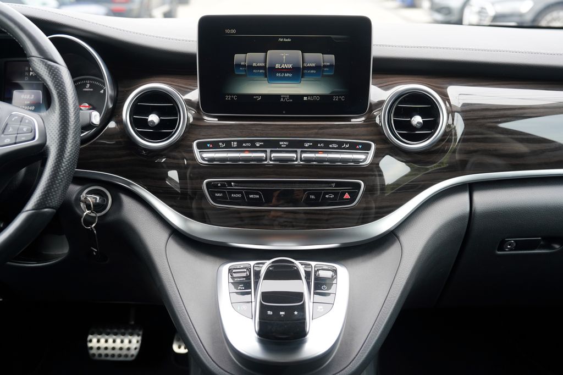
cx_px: 282
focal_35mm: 33
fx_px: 516
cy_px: 188
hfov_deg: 57.2
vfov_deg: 39.9
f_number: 4
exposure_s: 1/60
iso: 200
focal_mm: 33
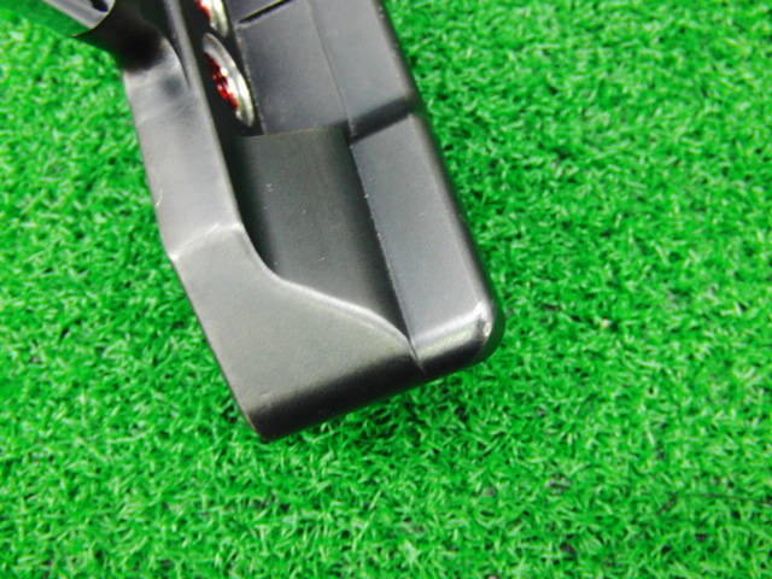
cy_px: 290
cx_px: 386
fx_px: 825
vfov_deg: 38.7
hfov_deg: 50.1
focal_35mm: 37
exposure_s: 1/15
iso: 400
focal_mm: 6.42
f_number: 3.6
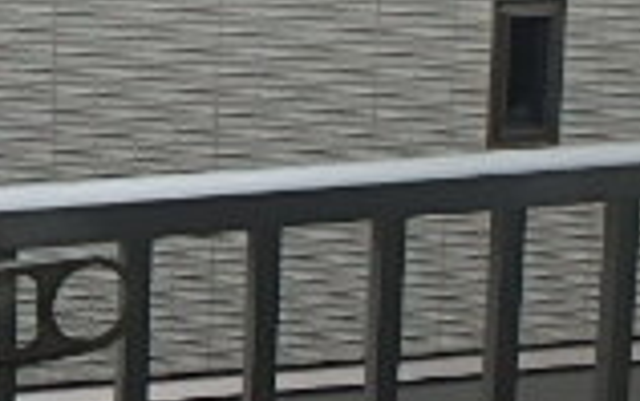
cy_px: -182
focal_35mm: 90
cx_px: -203
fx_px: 1571
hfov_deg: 20.9
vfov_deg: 13.8
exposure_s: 1/320
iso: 125
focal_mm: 3.7
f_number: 3.5
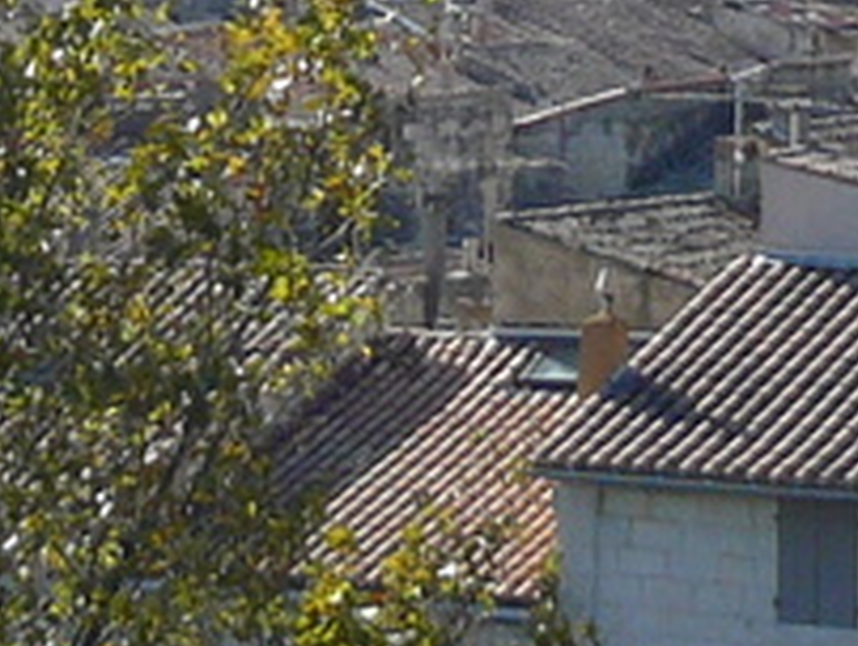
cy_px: -722
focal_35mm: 323
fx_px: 8015
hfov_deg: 6.1
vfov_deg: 4.5
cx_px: -25
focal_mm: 8.4
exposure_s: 1/1000
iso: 100
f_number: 2.8
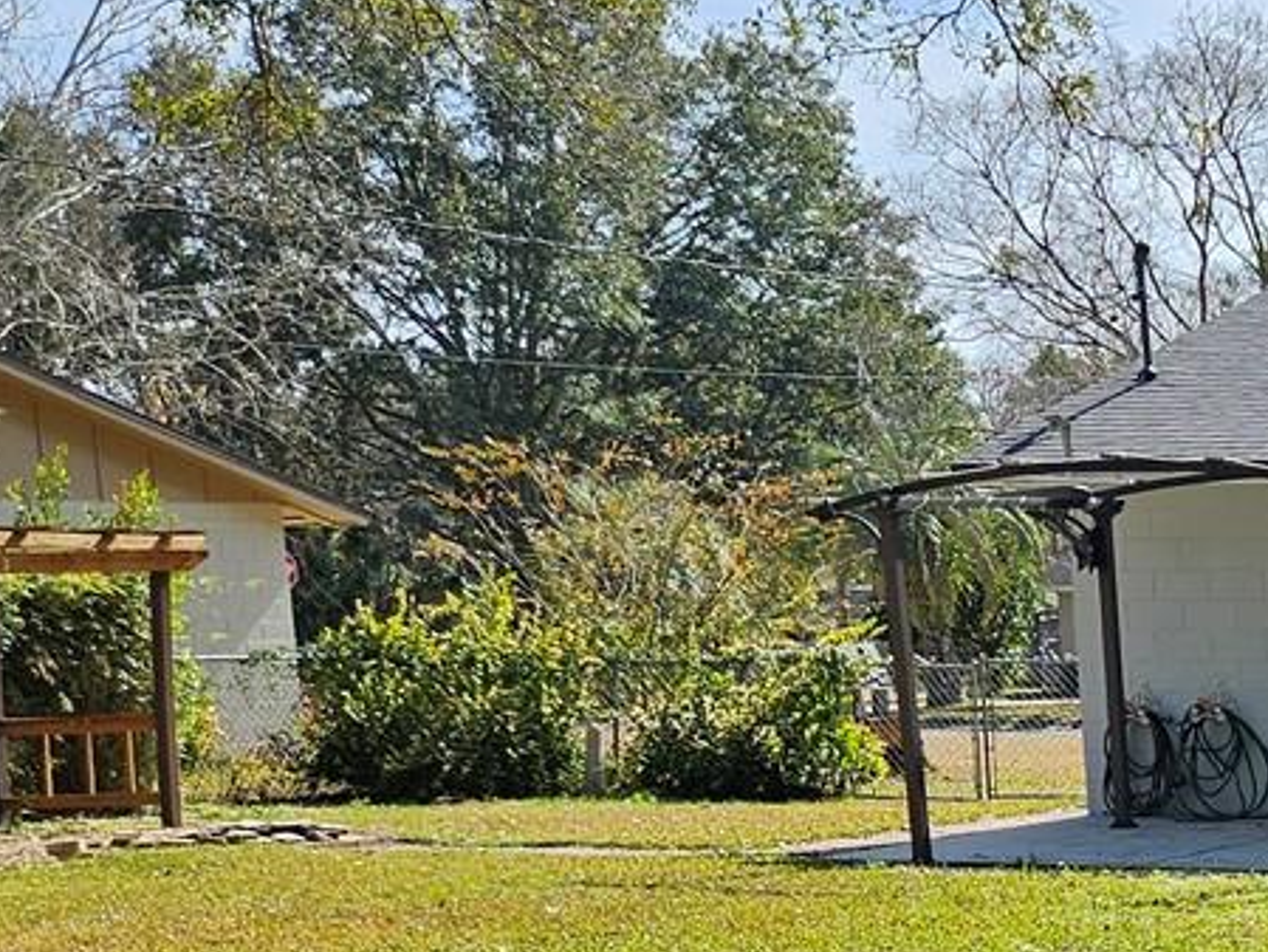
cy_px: 944
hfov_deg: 19.7
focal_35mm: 82
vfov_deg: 17.6
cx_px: 2056
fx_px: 3005
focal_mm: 5.4
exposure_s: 1/1189
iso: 25
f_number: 1.8
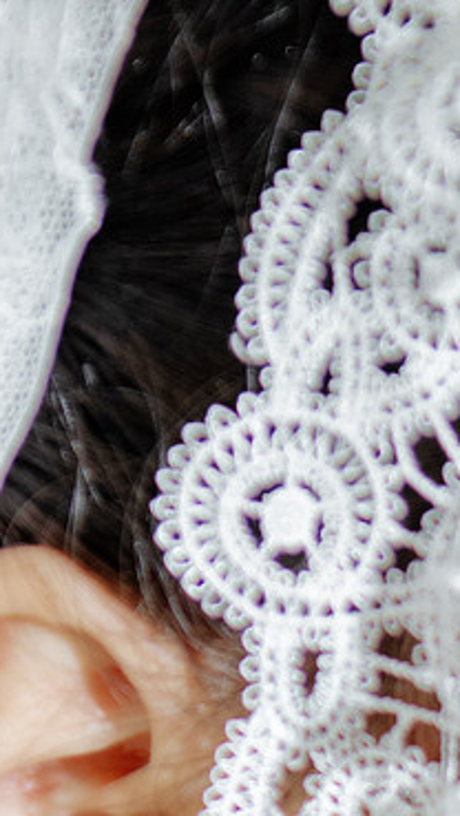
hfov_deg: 3.7
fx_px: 6971
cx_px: 918
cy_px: 1103
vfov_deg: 6.6
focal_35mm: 322
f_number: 4
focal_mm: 70
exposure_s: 1/100
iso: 100
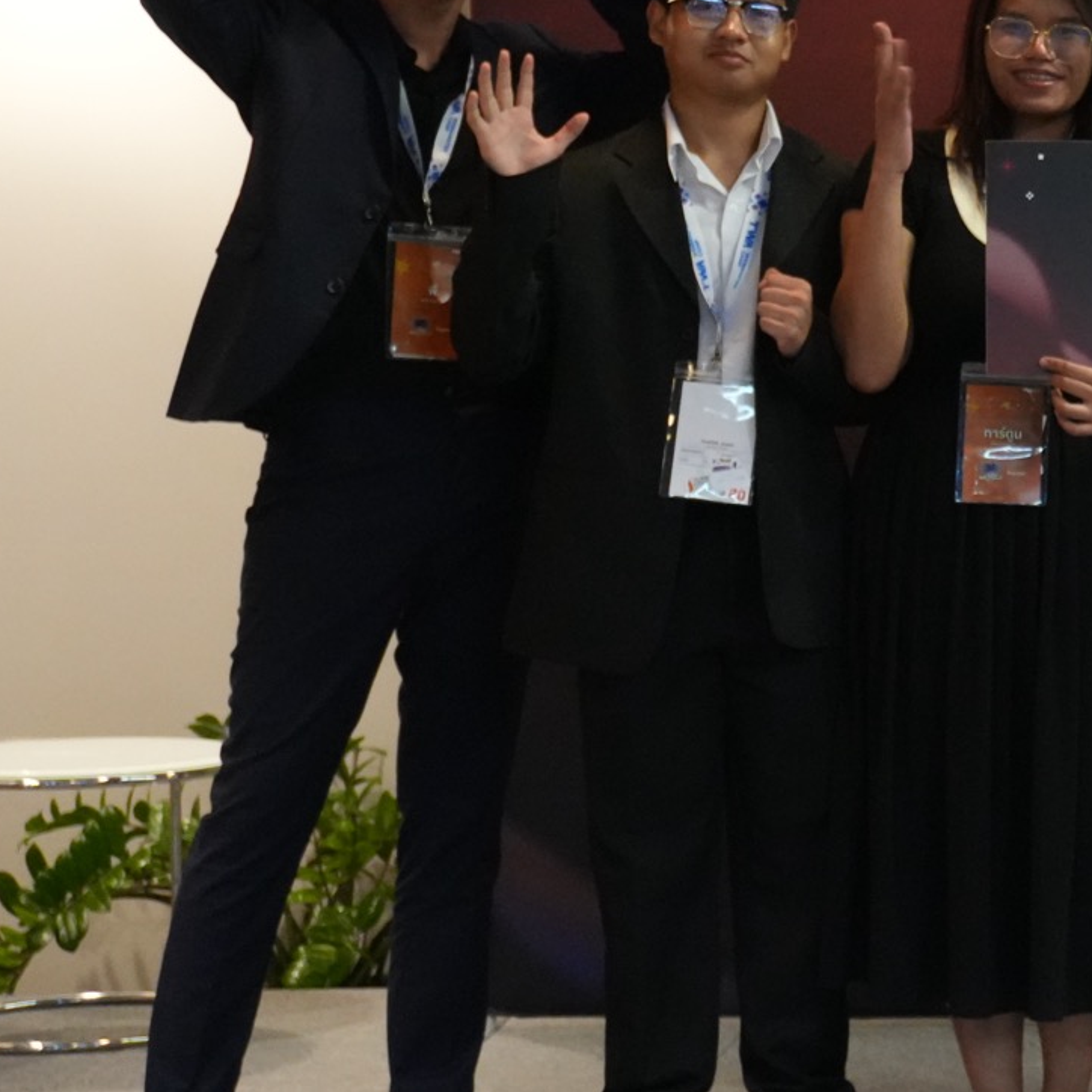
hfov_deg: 14.5
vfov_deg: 15.1
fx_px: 4104
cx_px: 1413
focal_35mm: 115
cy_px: 290
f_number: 5
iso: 4000
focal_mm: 34
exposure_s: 1/80
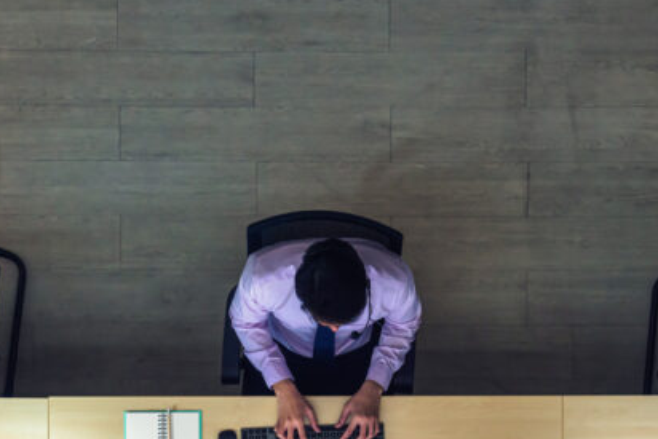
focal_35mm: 82
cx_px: 313
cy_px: 265
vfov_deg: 16.7
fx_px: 1499
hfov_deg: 24.8
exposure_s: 1/60
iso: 1600
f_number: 4.5
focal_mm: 44
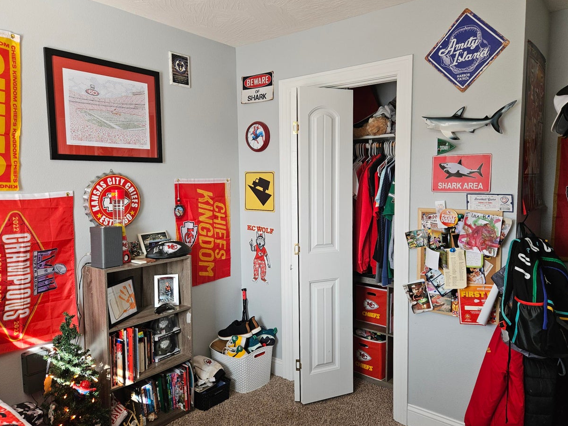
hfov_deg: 67.3
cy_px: 213
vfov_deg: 53.1
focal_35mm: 26
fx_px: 427
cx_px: 285
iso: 100
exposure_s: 1/120
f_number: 1.8
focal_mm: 5.4
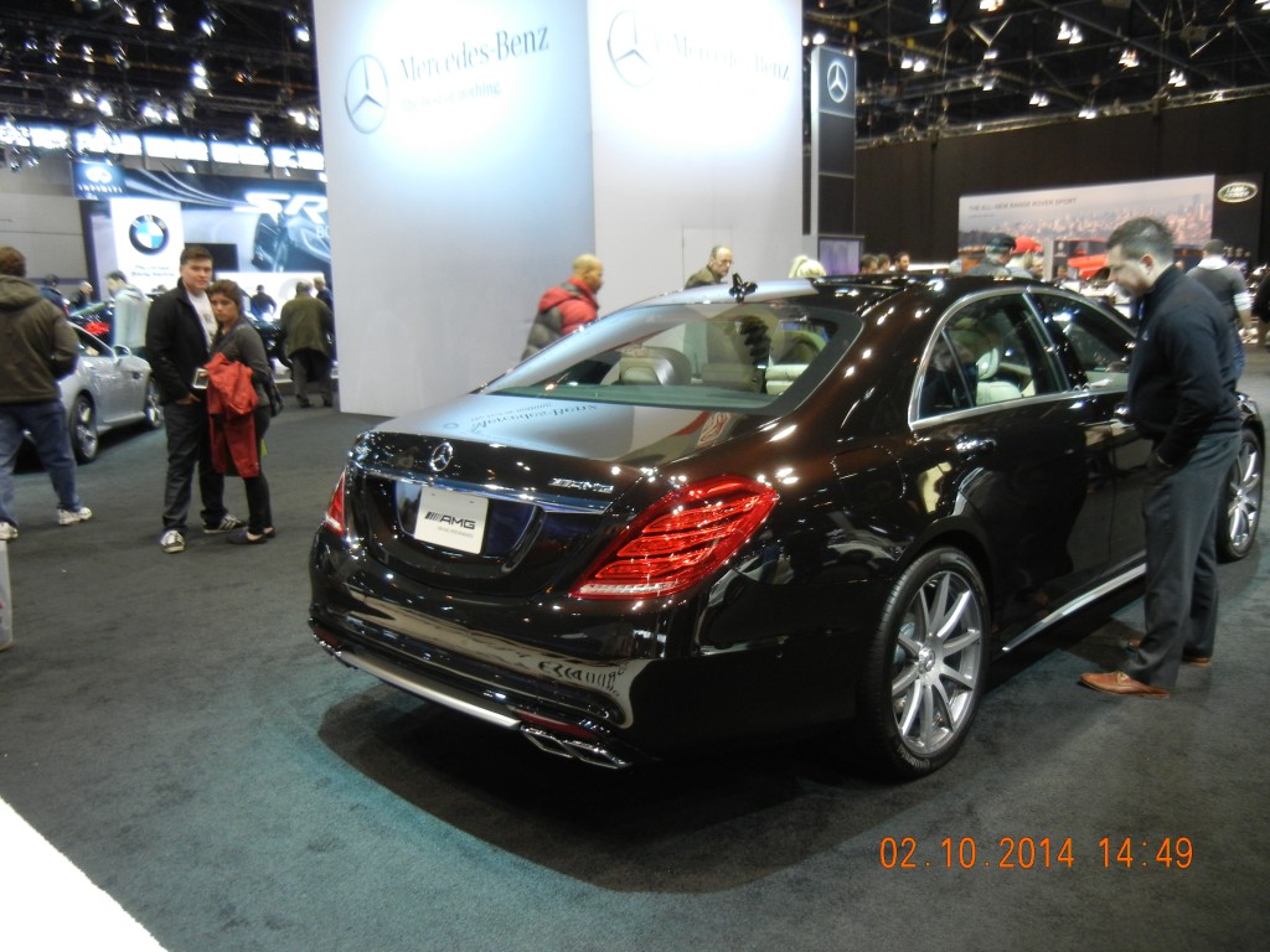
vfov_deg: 46.8
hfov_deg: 60.0
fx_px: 1101
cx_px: 635
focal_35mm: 30
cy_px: 476
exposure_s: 1/34.5
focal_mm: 5.4
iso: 400
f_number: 3.5
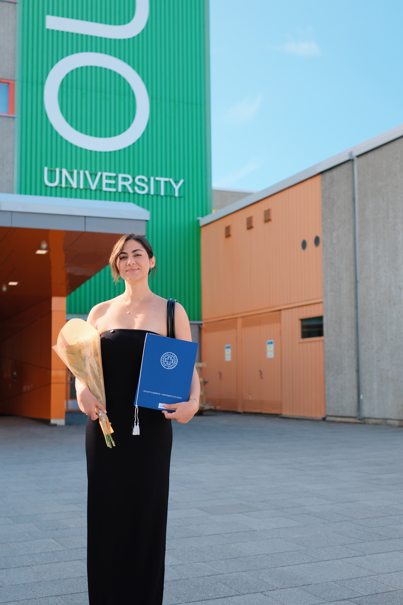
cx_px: 202
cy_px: 302
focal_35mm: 45
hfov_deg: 29.9
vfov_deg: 43.6
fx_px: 756
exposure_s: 1/500
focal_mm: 30
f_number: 2.5
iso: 250
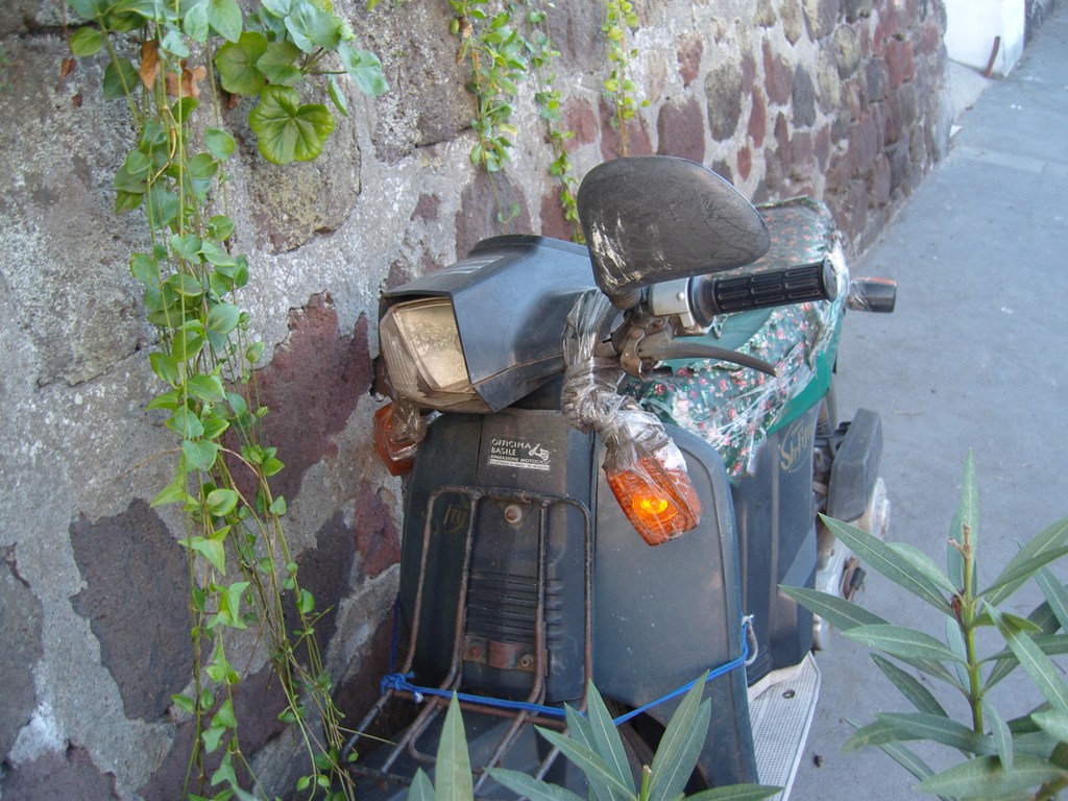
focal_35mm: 34
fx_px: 1049
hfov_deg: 54.0
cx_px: 534
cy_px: 400
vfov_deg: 41.8
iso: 100
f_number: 2.8
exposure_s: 1/50
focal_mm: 7.3
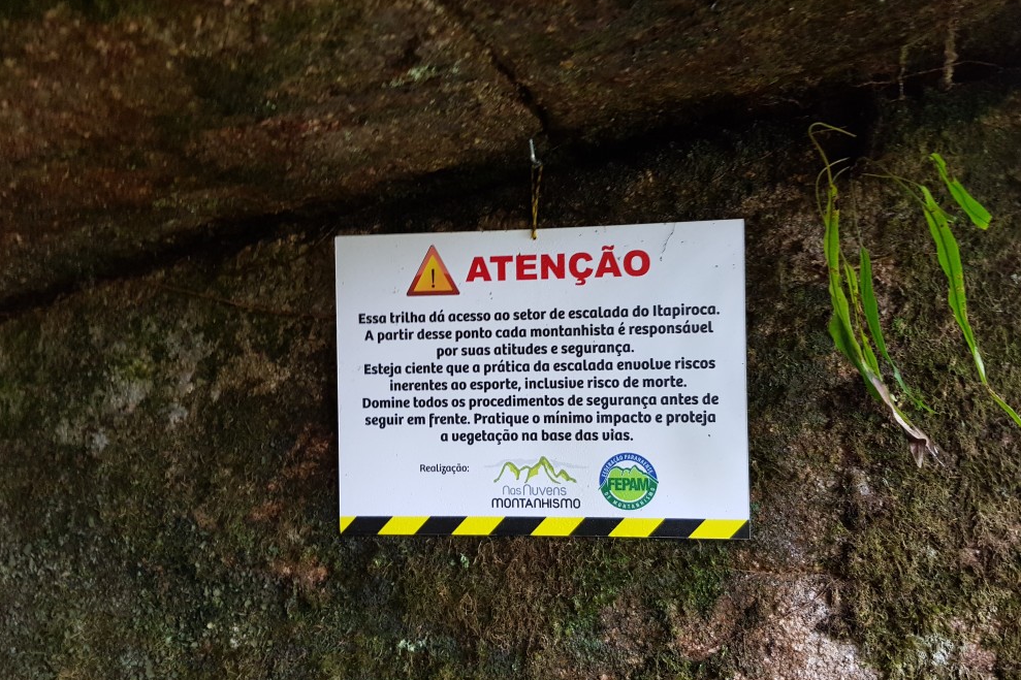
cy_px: 380
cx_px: 510
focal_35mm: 28
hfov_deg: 65.5
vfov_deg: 46.3
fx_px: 794
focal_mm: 4.2
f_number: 1.7
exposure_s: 1/19
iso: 200
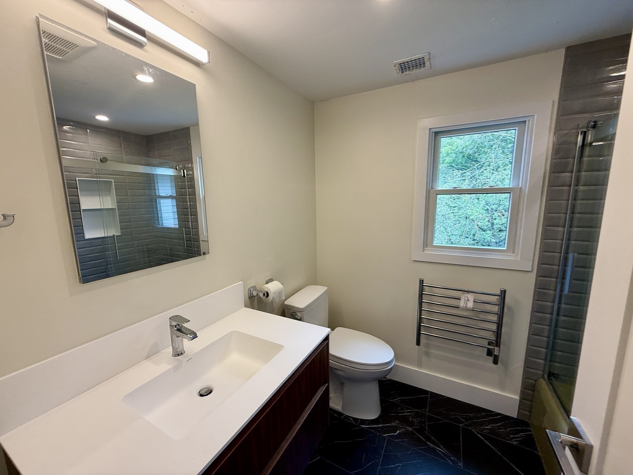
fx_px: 256
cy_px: 238
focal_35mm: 14
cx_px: 316
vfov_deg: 85.7
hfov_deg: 102.1
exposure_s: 1/120
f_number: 2.2
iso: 100
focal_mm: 2.22
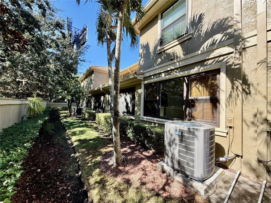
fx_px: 110
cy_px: 102
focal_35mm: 14
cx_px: 136
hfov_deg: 102.1
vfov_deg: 85.7
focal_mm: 2.22
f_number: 2.2
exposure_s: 1/346
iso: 64
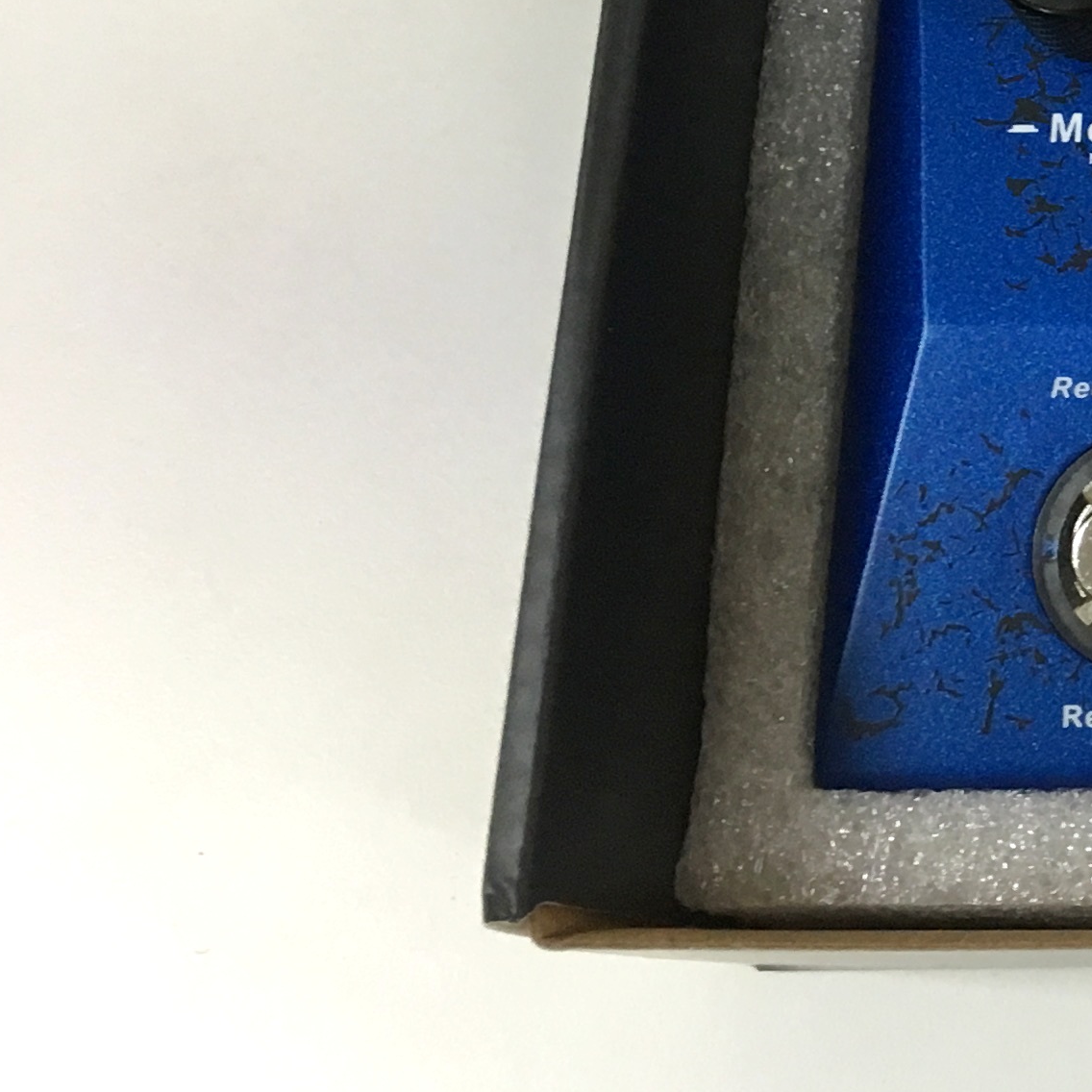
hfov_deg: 16.4
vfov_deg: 18.6
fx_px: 3248
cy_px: -13
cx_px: 1896
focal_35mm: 91
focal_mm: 4.15
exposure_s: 1/30
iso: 100
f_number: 2.2
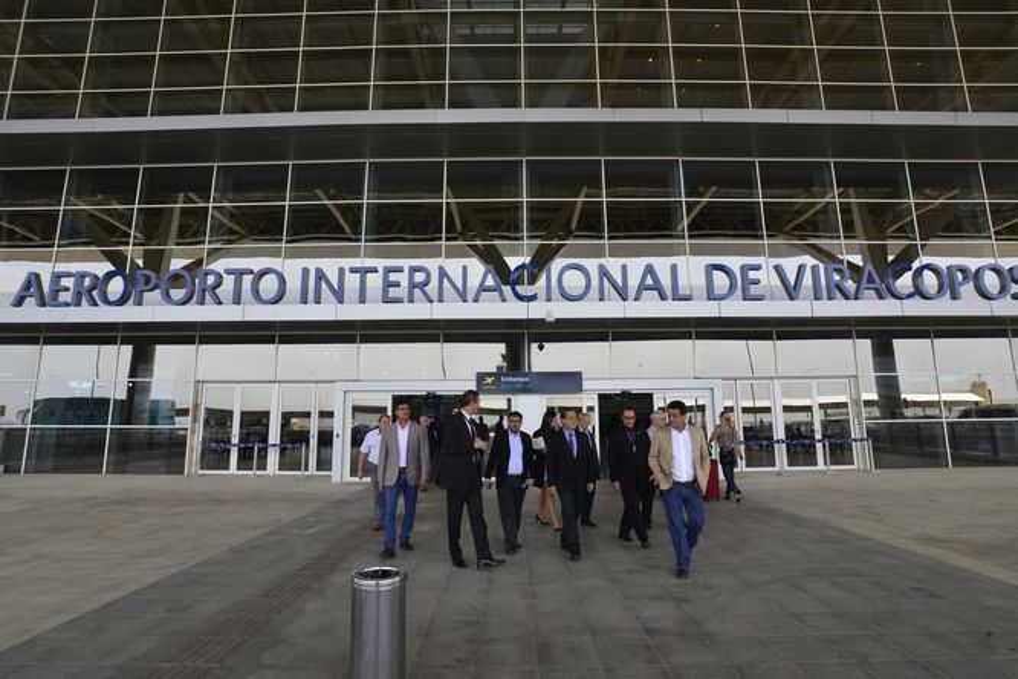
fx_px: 481
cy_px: 340
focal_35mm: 17
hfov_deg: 93.3
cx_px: 509
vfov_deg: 70.4
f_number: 10
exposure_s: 1/200
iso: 400
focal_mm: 17
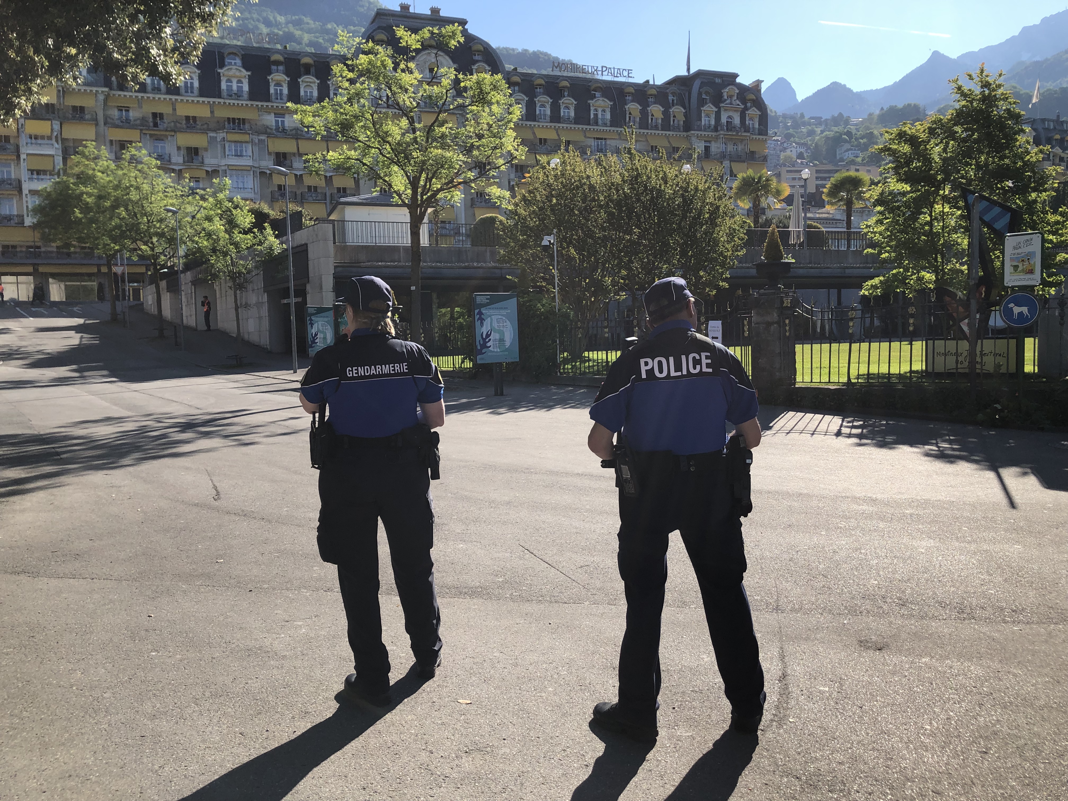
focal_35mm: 28
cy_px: 400
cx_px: 534
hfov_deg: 63.4
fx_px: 864
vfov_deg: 49.7
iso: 20
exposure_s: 1/1548
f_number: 1.8
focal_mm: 3.99
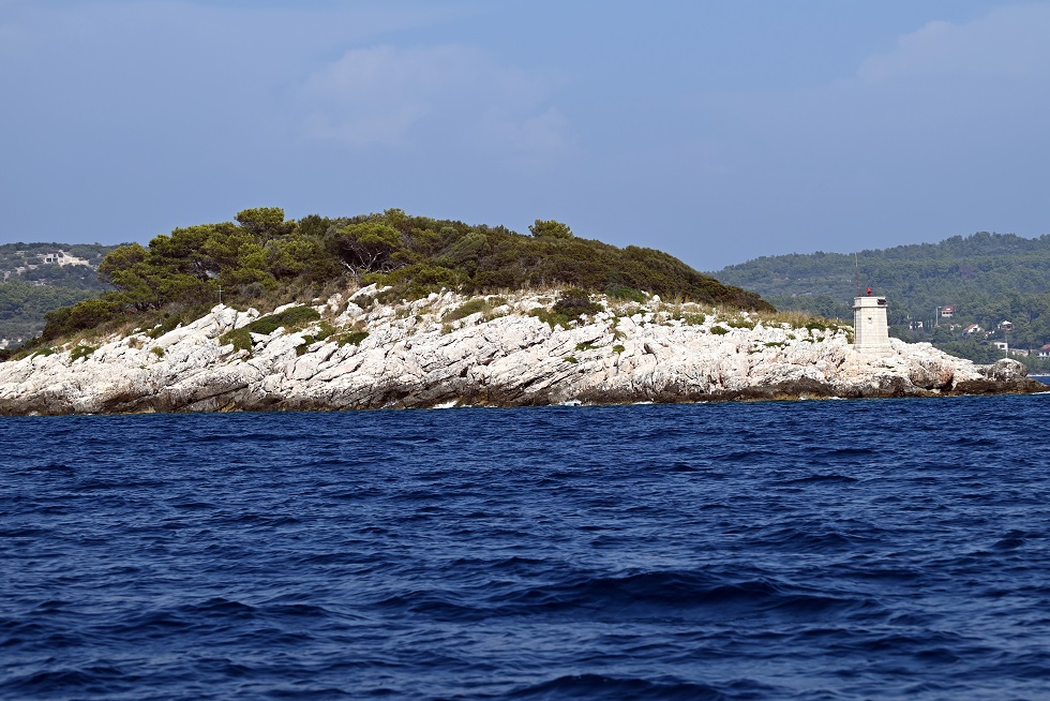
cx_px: 652
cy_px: 250
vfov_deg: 10.9
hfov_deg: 16.2
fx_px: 3676
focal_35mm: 126
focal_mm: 95
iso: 100
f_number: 7.1
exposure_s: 1/640
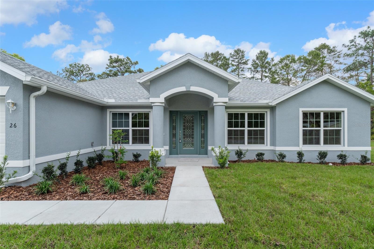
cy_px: 124
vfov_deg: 67.4
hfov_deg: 90.0
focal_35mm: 18
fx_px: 187
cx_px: 187
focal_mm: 12
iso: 320
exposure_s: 1/25
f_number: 8
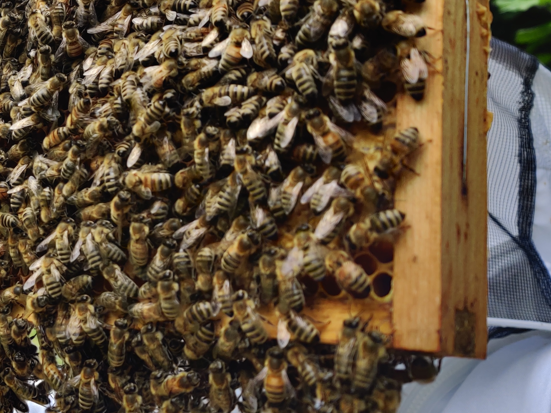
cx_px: -28
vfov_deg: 25.4
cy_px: 115
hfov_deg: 30.8
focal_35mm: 57
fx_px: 907
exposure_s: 1/160
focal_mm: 4.75
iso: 100
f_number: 1.65
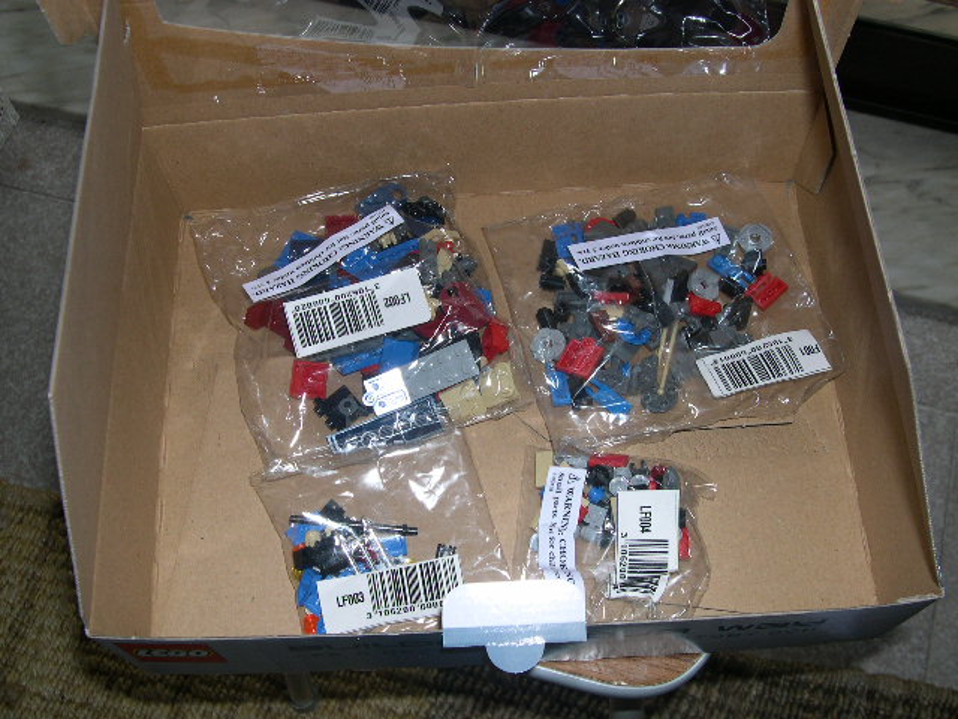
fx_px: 1052
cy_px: 360
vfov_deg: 37.7
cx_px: 479
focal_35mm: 38
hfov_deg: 49.0
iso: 100
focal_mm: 8
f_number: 7.6
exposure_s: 1/60
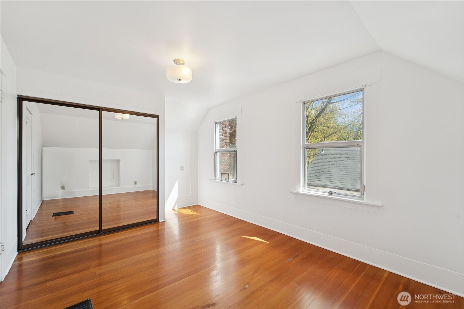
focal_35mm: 14
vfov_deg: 81.2
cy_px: 154
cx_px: 232
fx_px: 180
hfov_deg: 104.3
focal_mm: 14
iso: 200
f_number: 8
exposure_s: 1/60
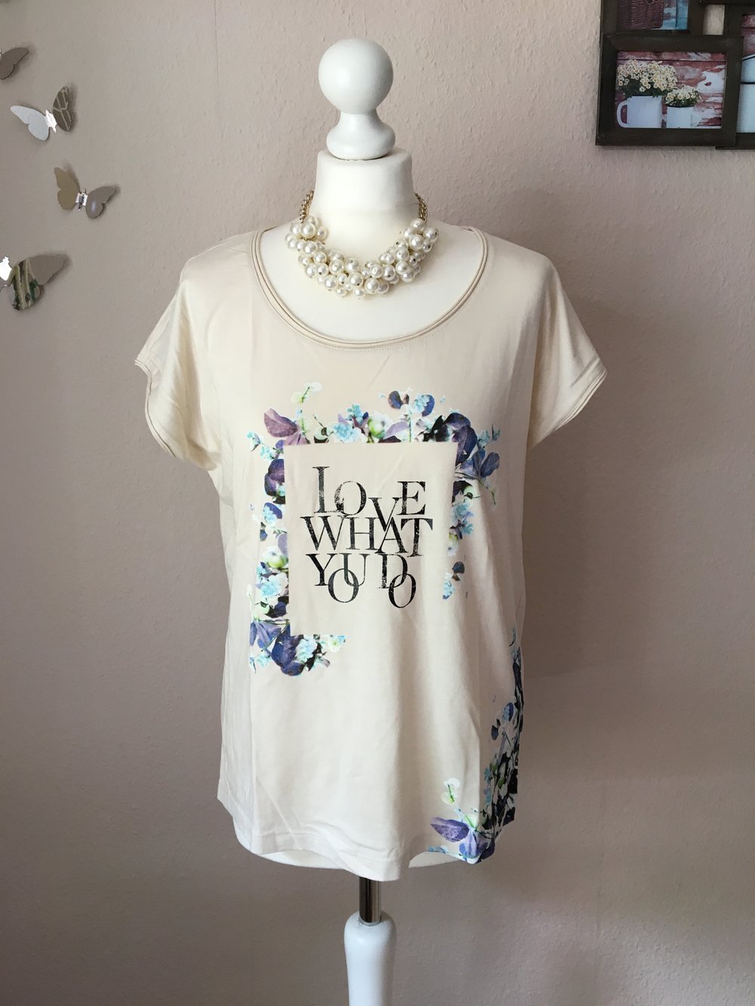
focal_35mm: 29
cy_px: 503
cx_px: 378
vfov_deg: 61.7
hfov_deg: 48.2
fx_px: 843
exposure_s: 1/30
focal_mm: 4.15
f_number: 2.2
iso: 32
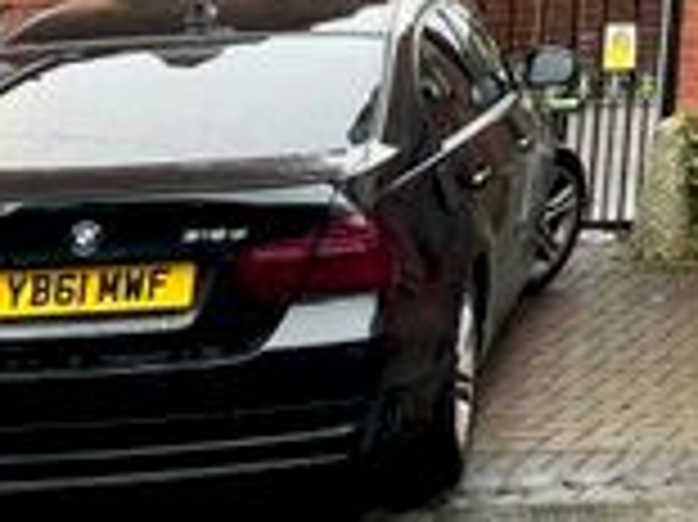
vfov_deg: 11.3
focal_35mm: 113
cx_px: 1455
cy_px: -655
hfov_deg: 14.2
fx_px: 2277
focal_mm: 5.1
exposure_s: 1/141
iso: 32
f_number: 1.6
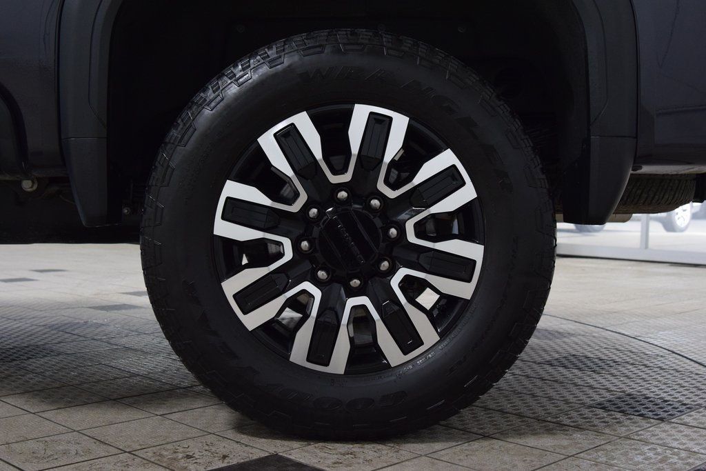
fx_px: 912
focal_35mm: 46
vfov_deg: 29.0
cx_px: 353
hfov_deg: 42.3
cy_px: 236
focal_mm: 31
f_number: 5.6
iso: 1600
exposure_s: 1/60
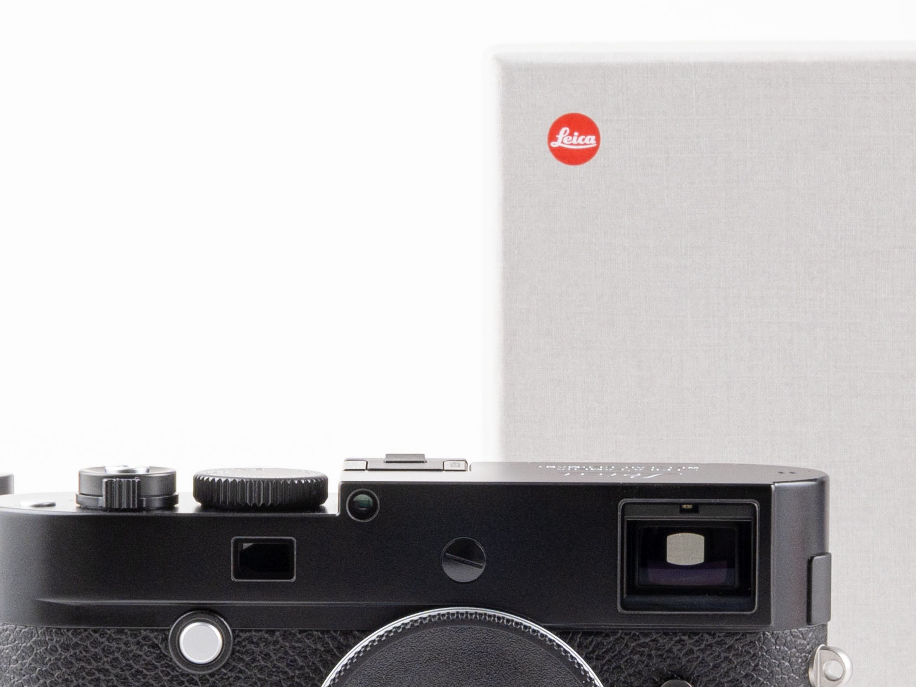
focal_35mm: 208
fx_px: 5504
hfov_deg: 9.5
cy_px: 496
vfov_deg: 7.1
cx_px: 412
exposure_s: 1/25
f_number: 20
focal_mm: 60
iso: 1000
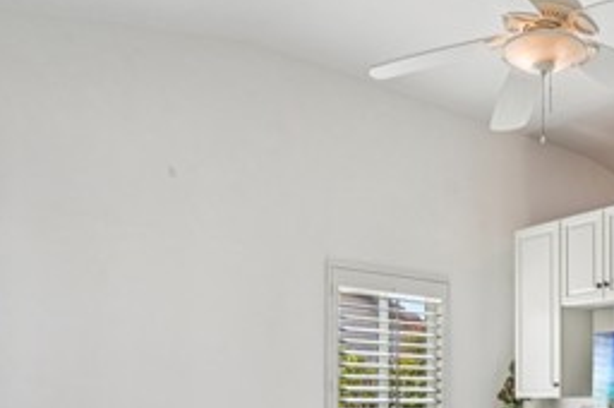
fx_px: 681
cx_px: 530
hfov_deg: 44.9
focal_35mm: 40
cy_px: 420
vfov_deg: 30.6
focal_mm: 16
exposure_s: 1/30
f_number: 8
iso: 200
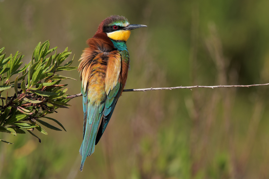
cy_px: 90
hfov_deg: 2.3
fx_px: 6724
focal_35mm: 900
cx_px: 134
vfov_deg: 1.5
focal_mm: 600
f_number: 10
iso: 250
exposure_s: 1/320
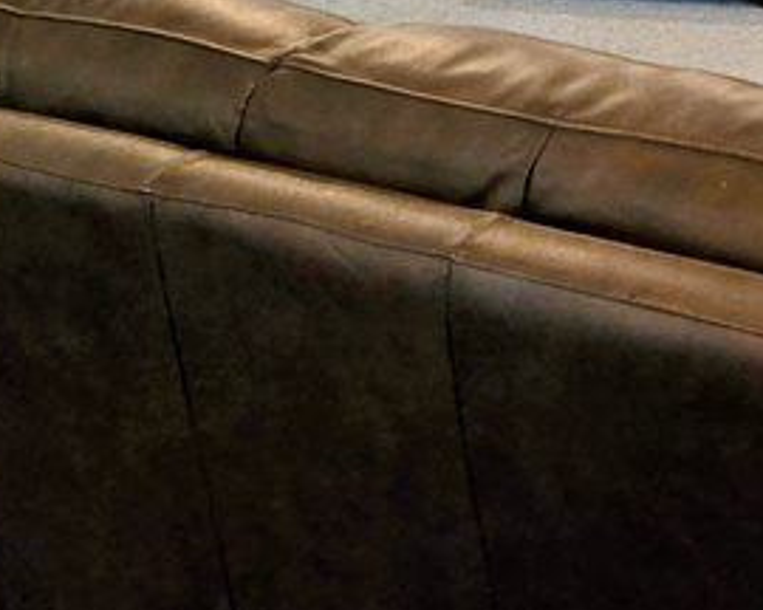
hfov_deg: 19.9
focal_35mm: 85
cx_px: 1088
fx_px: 1919
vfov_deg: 16.8
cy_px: -229
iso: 500
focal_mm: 5.4
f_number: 1.8
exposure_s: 1/120
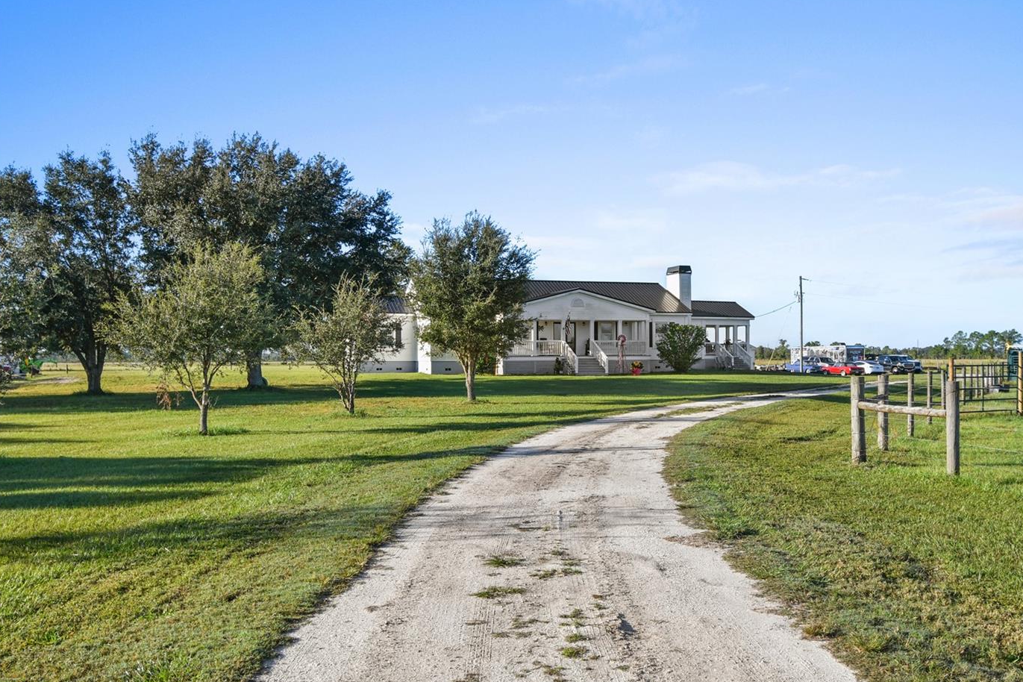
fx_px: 995
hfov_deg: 54.2
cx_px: 586
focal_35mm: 35
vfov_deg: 37.9
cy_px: 345
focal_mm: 20
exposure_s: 1/320
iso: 100
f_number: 7.1
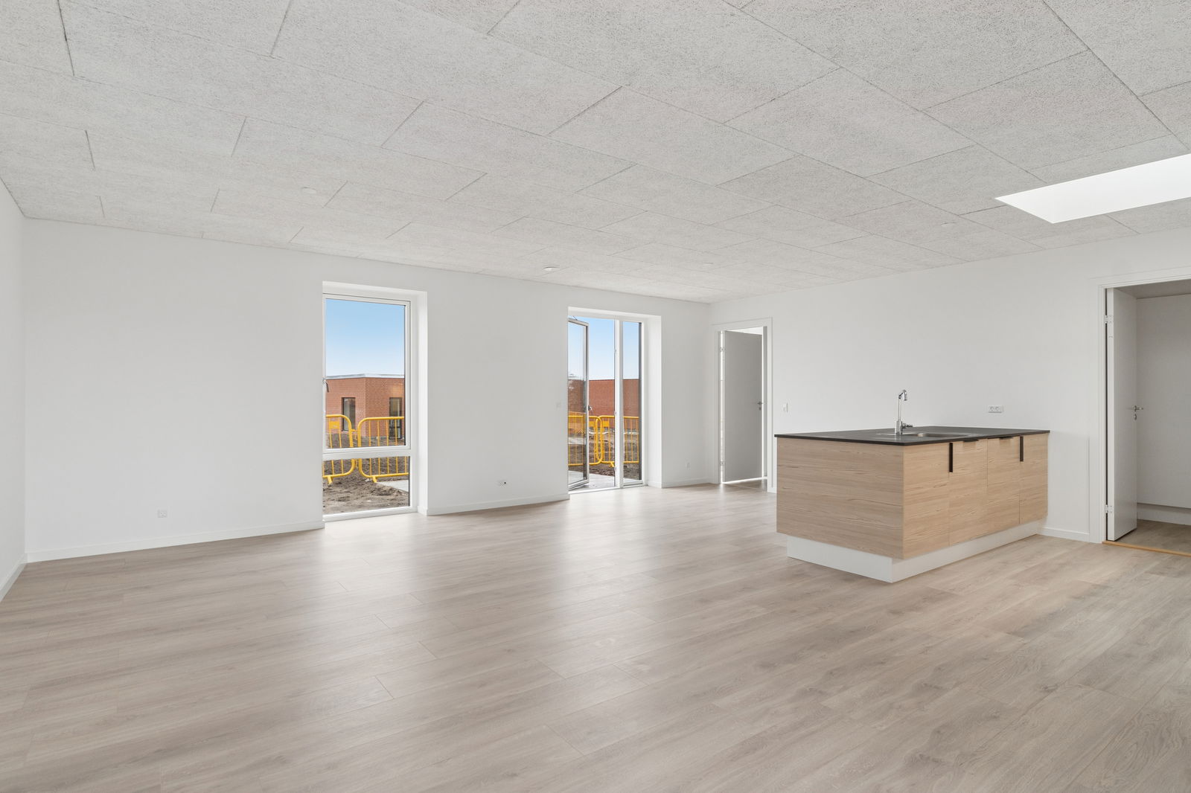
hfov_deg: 90.0
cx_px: 596
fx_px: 595
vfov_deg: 67.4
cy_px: 396
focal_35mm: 18
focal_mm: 12
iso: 400
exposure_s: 1/8
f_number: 7.1
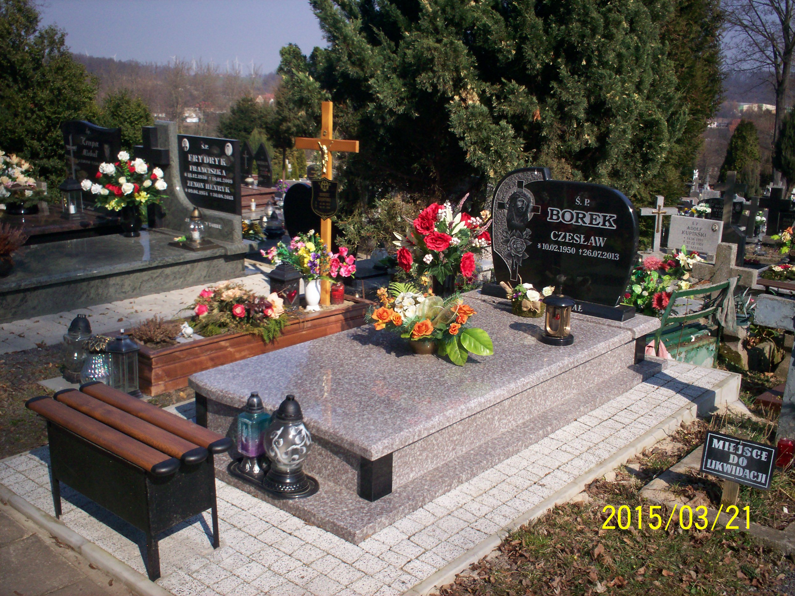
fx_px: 827
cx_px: 398
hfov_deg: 51.4
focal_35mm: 36
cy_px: 298
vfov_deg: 39.7
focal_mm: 6
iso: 100
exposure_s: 1/551
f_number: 4.5
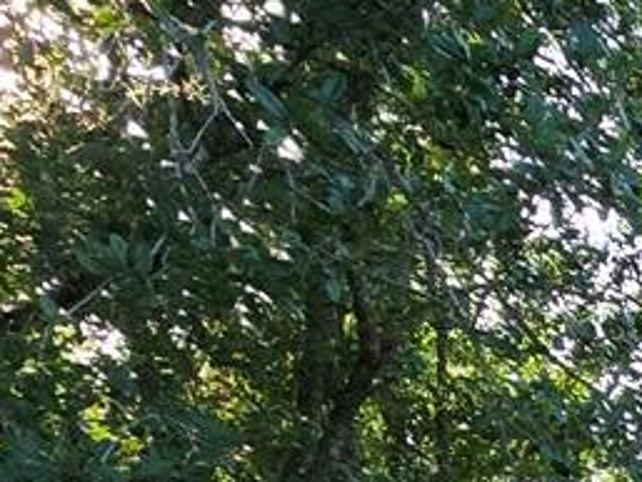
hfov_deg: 14.8
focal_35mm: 81
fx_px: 1503
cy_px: 1039
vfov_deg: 14.3
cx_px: 1549
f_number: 2.2
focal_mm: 2.2
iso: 50
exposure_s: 1/574
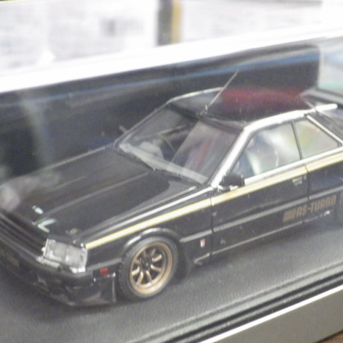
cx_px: 192
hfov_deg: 20.4
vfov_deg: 20.4
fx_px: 953
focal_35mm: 85
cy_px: 172
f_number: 4.2
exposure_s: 1/20
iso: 1600
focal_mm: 12.8
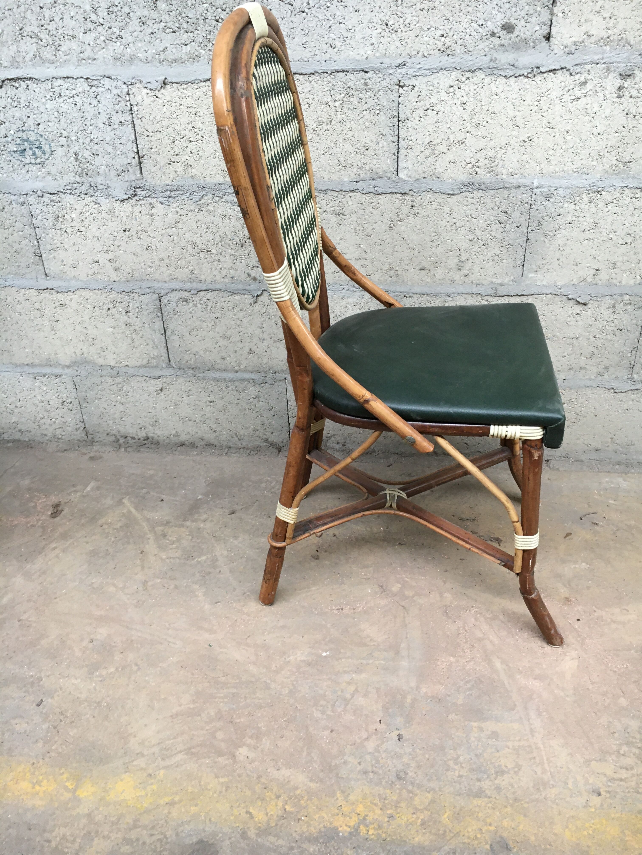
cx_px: 321
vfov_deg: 61.7
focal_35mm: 29
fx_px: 717
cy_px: 428
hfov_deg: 48.2
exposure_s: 1/33
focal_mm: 4.15
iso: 100
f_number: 2.2
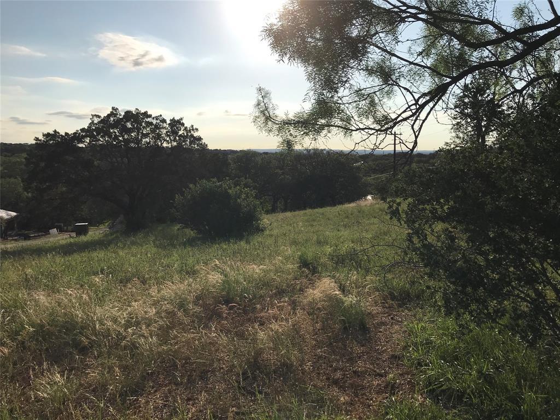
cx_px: 280
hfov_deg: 63.4
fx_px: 453
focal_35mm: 28
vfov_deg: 49.7
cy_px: 210
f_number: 1.8
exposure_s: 1/6849
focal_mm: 3.99
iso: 25
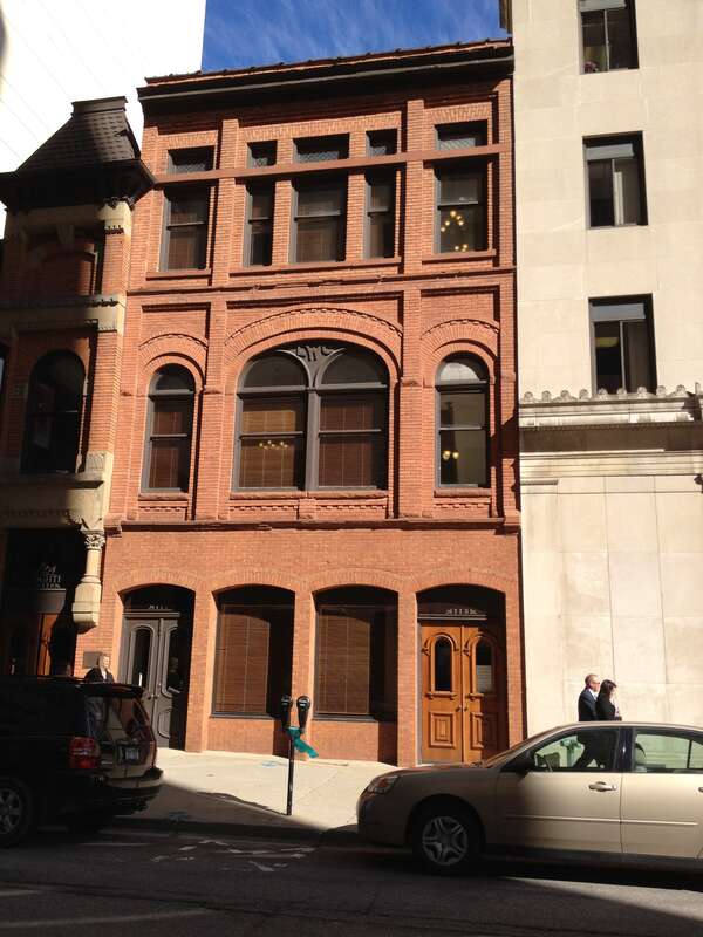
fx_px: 948
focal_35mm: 35
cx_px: 352
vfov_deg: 52.6
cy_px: 468
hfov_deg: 40.7
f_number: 2.4
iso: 64
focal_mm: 4.28
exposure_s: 1/1042
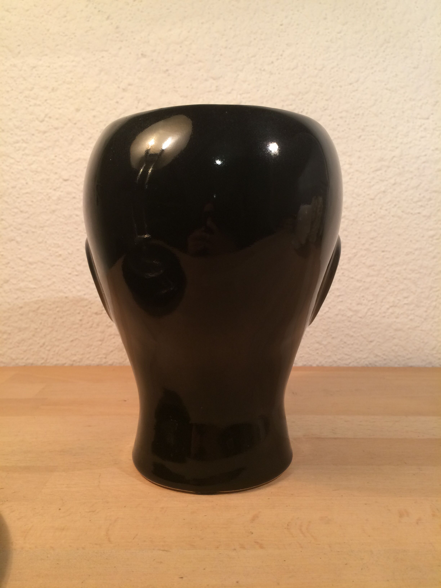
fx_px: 493
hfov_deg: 48.2
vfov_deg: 61.7
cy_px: 294
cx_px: 220
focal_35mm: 29
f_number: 2.2
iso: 50
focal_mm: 4.15
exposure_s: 1/33
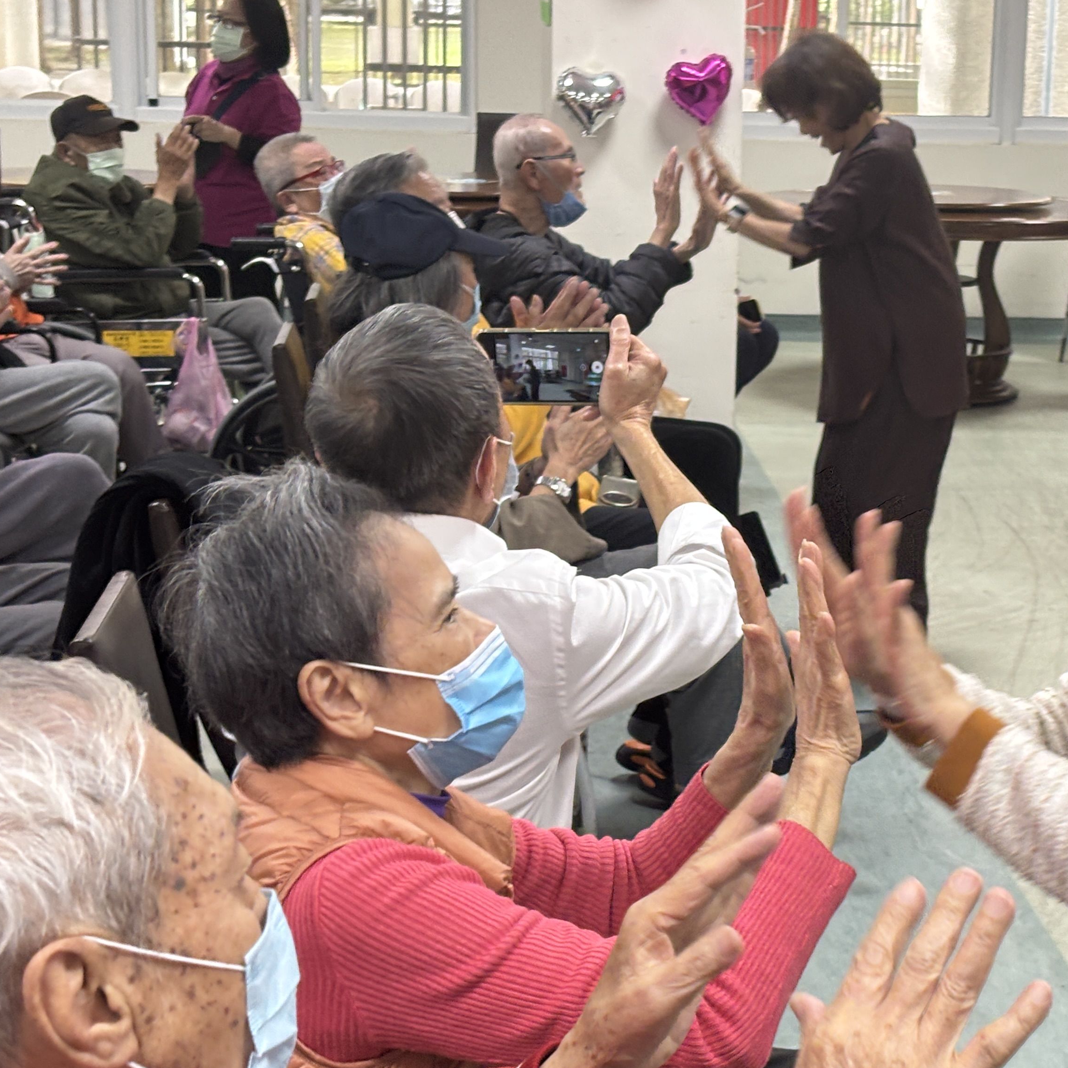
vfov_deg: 21.3
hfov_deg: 21.3
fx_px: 2827
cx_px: 719
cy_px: 682
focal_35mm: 81
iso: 80
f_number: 1.6
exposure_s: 1/60
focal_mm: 5.96
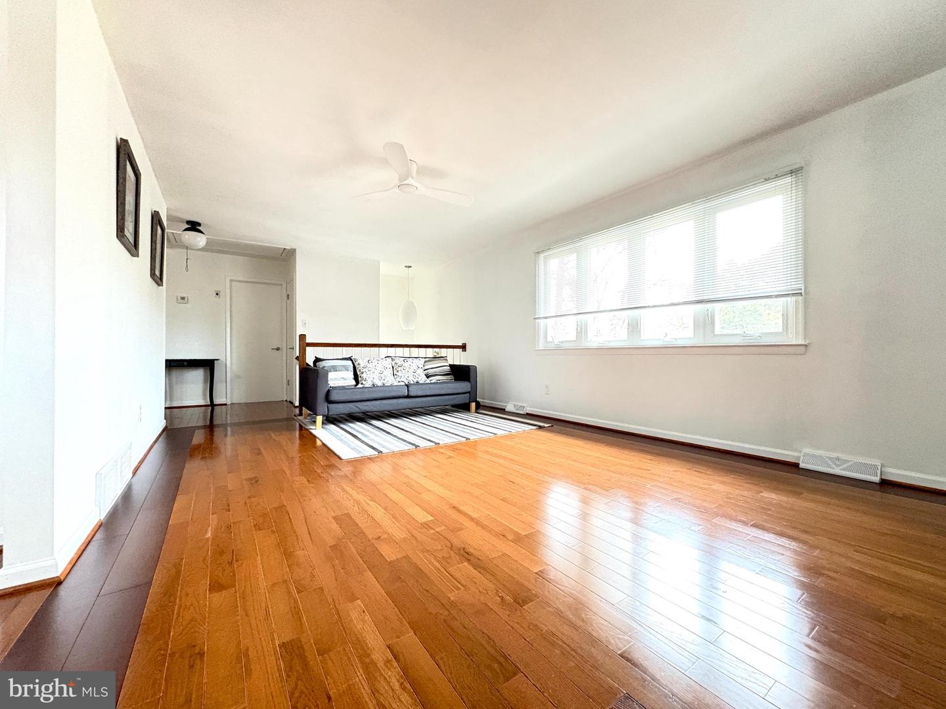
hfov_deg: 102.1
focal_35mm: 14
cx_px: 473
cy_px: 354
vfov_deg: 85.7
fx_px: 383
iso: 1000
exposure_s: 1/30
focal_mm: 2.22
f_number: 2.2
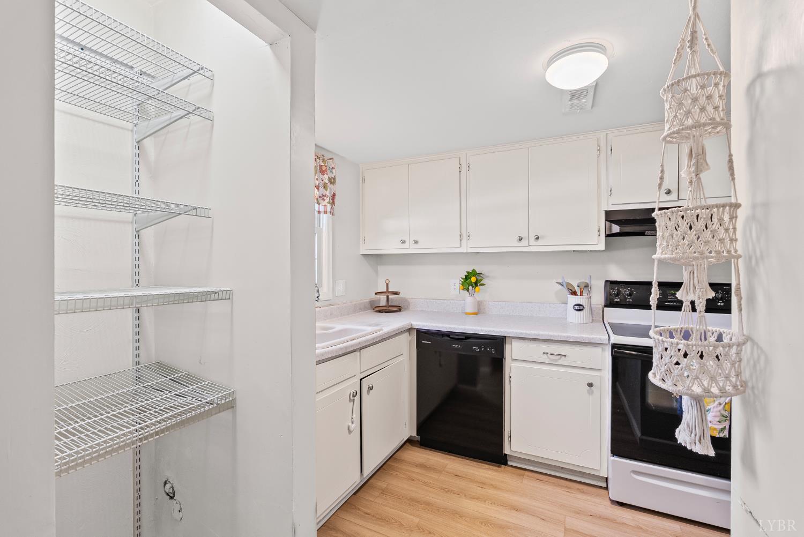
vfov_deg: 73.8
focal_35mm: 16
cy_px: 268
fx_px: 358
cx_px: 402
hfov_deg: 96.7
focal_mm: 16
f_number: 8
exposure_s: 1/4
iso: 800
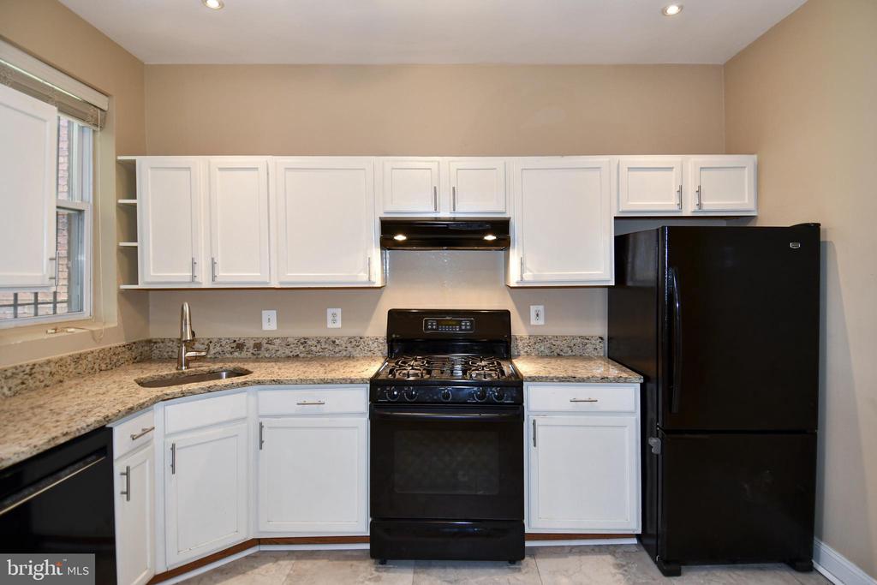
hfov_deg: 90.0
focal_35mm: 18
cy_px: 292
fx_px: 439
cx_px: 438
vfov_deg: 67.4
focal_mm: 12
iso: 560
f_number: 4
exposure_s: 1/60
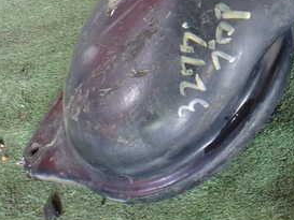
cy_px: -6
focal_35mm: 66
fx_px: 561
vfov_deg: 21.4
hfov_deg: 27.1
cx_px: 320
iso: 800
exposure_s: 1/60
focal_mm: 5.4
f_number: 2.3
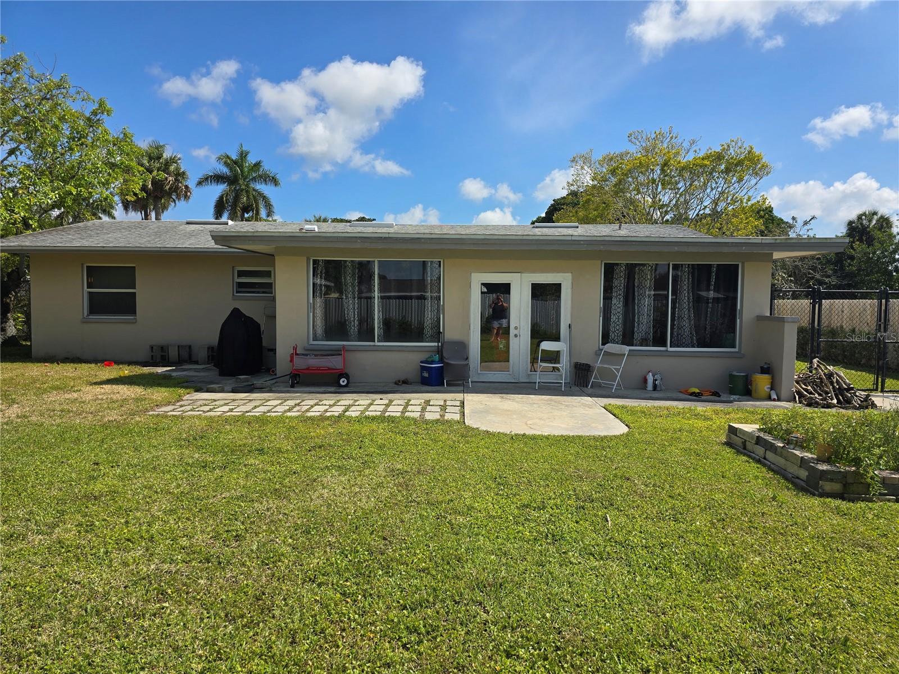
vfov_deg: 58.9
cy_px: 337
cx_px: 450
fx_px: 597
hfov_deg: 73.9
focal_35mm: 23
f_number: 1.7
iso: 12
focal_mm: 6.3
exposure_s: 1/1041
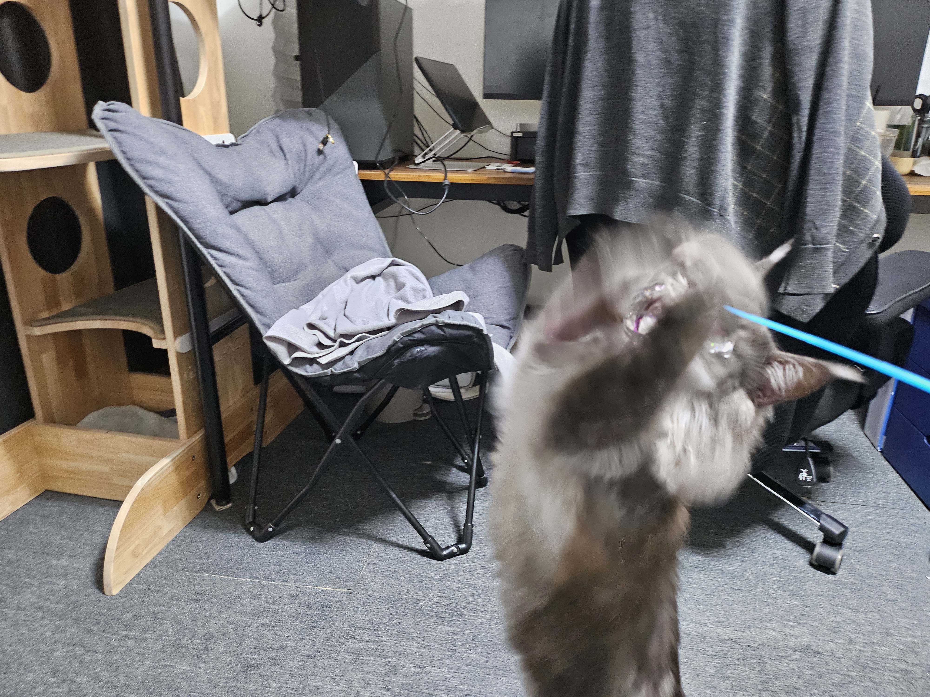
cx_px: 465
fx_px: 645
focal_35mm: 24
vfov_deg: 56.8
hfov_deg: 71.6
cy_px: 348
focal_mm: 5
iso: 640
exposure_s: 1/40
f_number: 1.8
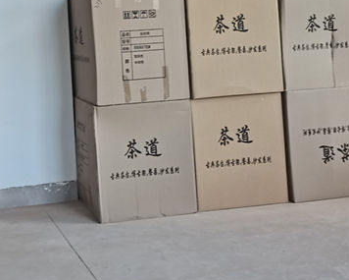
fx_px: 589
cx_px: 47
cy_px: 13
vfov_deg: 25.6
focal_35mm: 57
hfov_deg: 31.7
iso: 80
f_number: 1.8
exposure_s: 1/100
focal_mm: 5.58
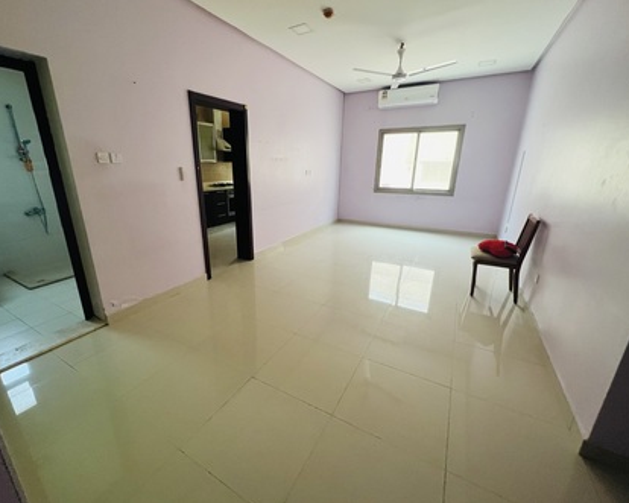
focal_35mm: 14
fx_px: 261
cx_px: 292
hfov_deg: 100.6
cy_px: 248
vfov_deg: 88.0
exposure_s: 1/83
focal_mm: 1.57
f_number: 1.8
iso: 250
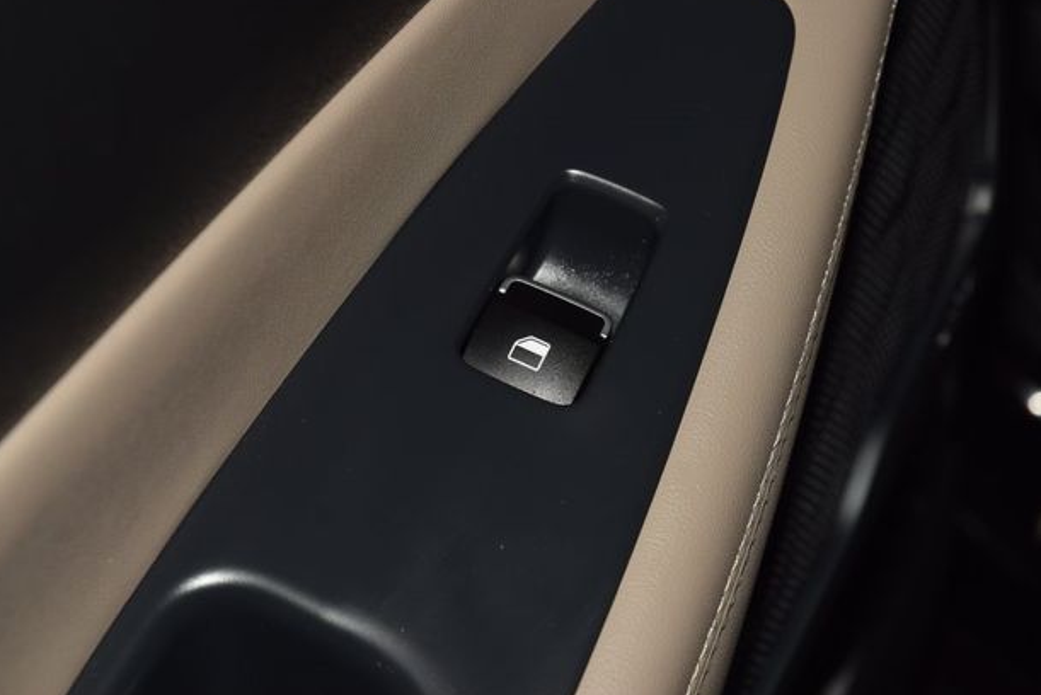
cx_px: 533
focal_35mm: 110
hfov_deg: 18.6
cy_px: 342
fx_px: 3182
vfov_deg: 12.5
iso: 100
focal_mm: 70
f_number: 8
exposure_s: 1/125
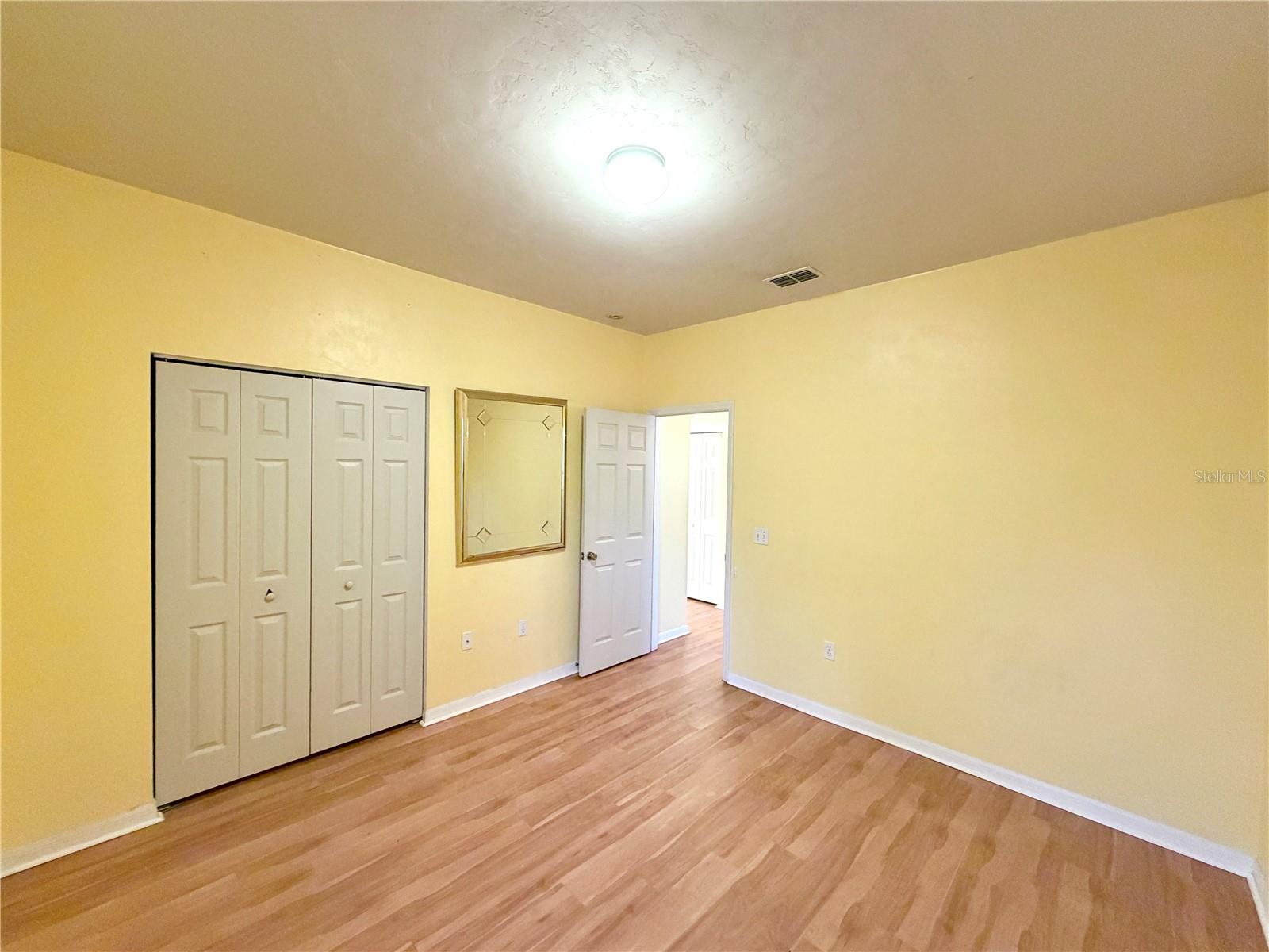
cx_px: 634
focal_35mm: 14
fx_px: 513
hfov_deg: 102.1
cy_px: 476
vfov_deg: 85.7
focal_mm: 2.22
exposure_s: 1/60
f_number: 2.2
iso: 500
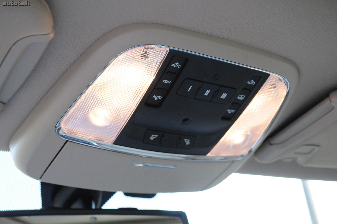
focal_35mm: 52
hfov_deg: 37.9
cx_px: 168
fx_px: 491
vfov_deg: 25.7
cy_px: 112
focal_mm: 35
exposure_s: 1/100
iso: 2000
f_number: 5.6
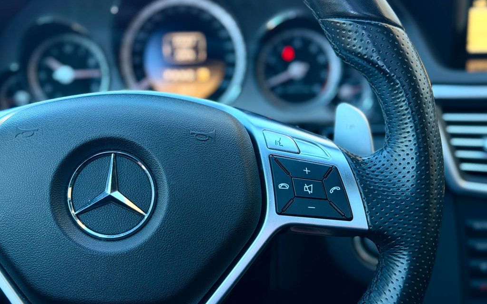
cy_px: 182
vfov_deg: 25.3
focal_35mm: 51
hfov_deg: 39.6
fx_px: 677
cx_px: 244
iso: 100
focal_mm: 6.76
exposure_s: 1/79
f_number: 1.78
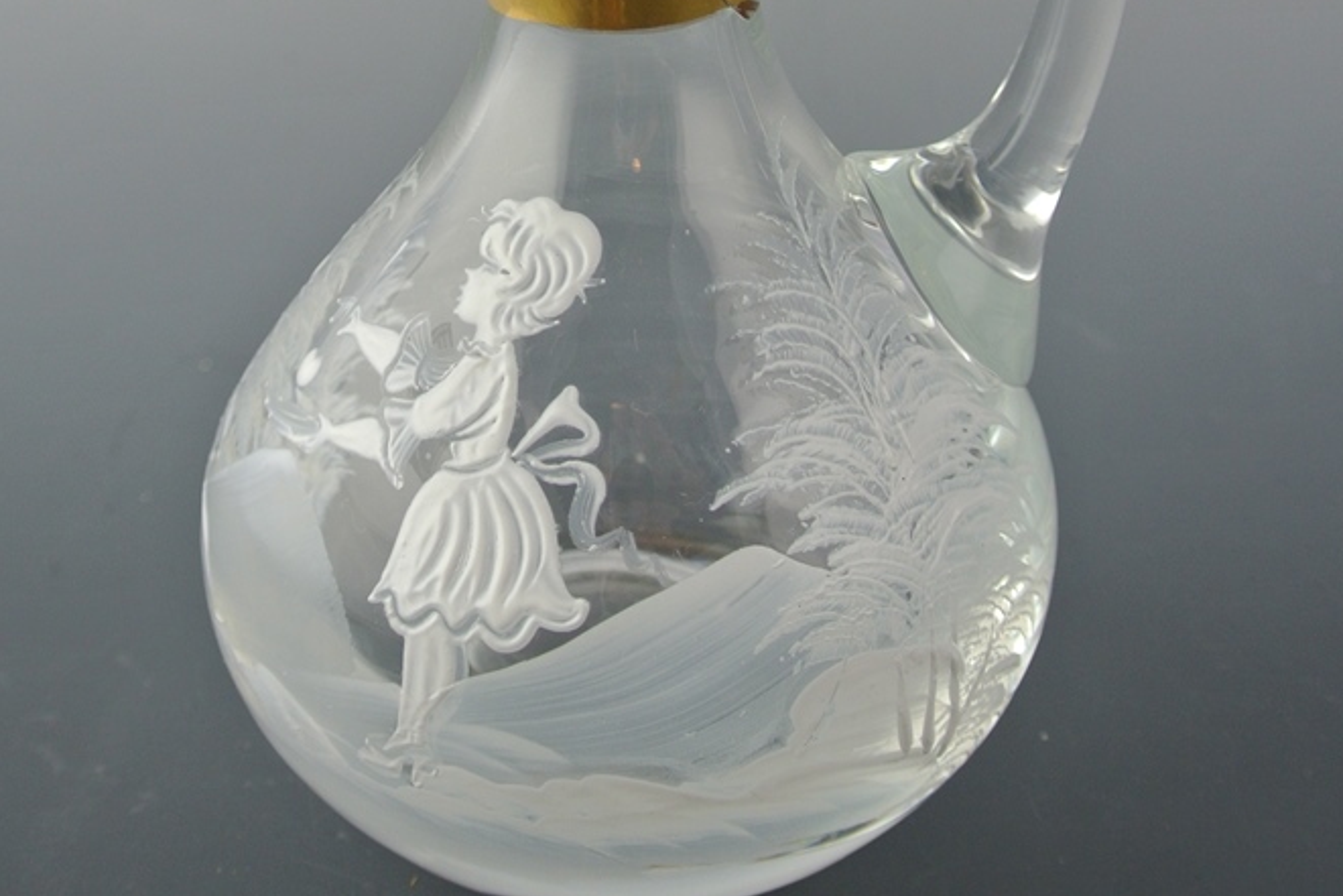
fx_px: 2089
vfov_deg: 23.2
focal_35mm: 56
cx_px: 672
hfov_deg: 35.6
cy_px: -6
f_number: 4
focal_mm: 14
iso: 200
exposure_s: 1/125
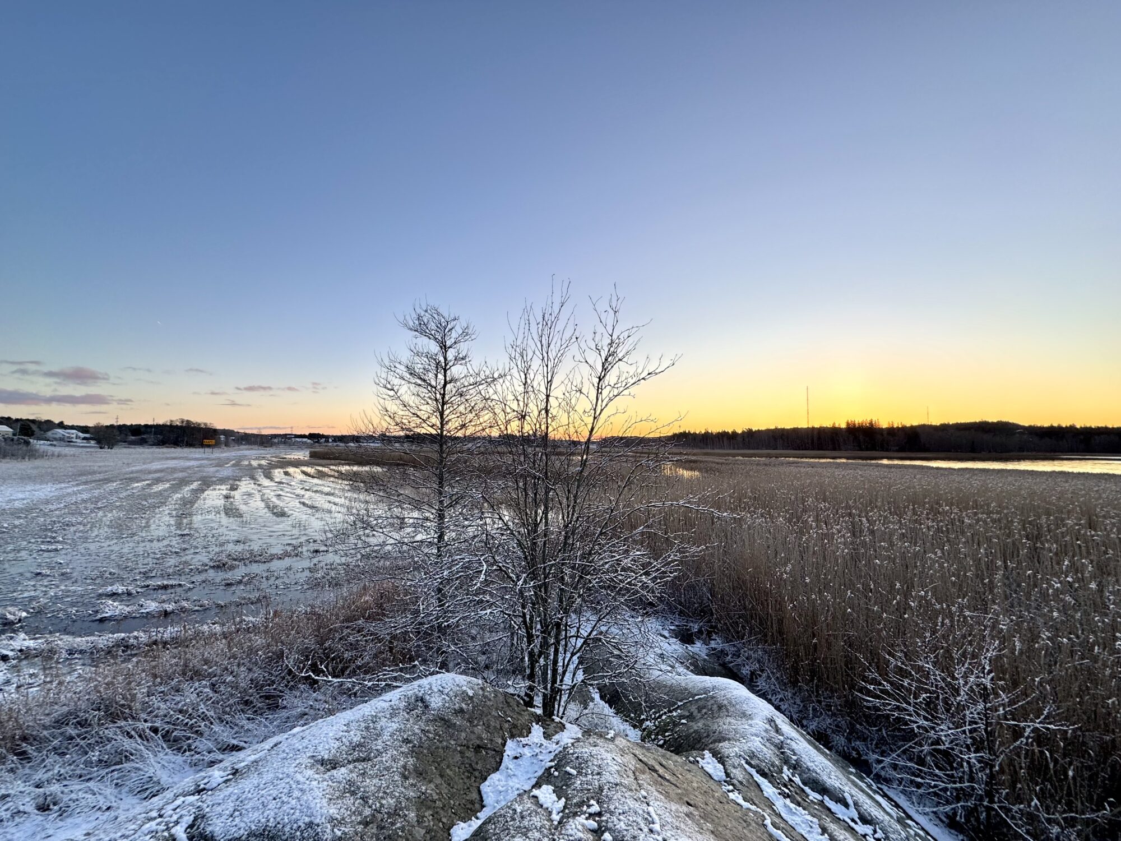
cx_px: 560
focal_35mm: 14
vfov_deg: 85.7
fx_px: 453
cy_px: 420
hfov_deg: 102.1
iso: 40
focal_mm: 2.22
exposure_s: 1/142
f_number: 2.2
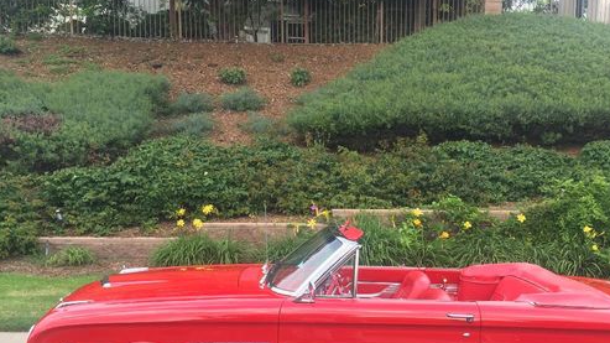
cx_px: 386
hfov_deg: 48.9
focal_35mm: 41
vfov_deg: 28.7
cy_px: 241
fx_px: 663
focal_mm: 4.15
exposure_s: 1/124
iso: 32
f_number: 2.2
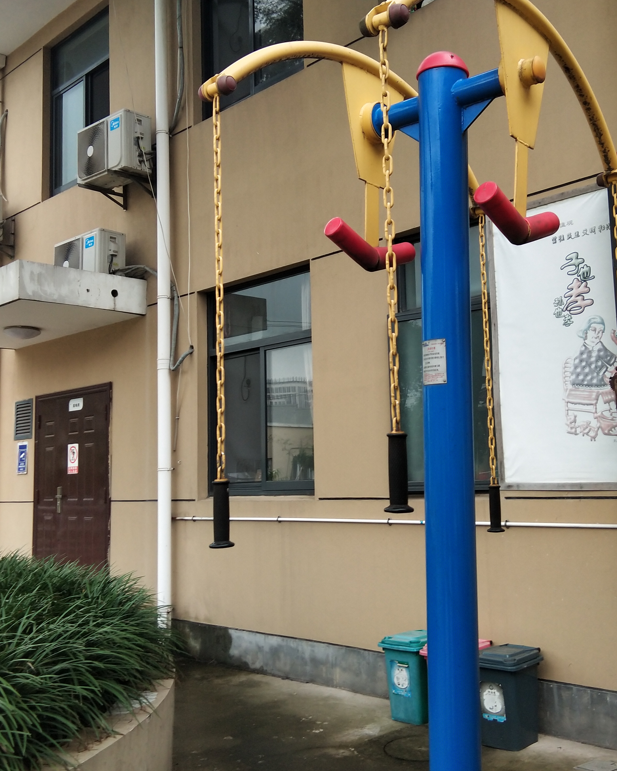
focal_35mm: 43
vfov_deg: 42.9
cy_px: 376
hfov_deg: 34.8
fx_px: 981
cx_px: 363
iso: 50
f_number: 2.2
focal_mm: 3.69
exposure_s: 1/128
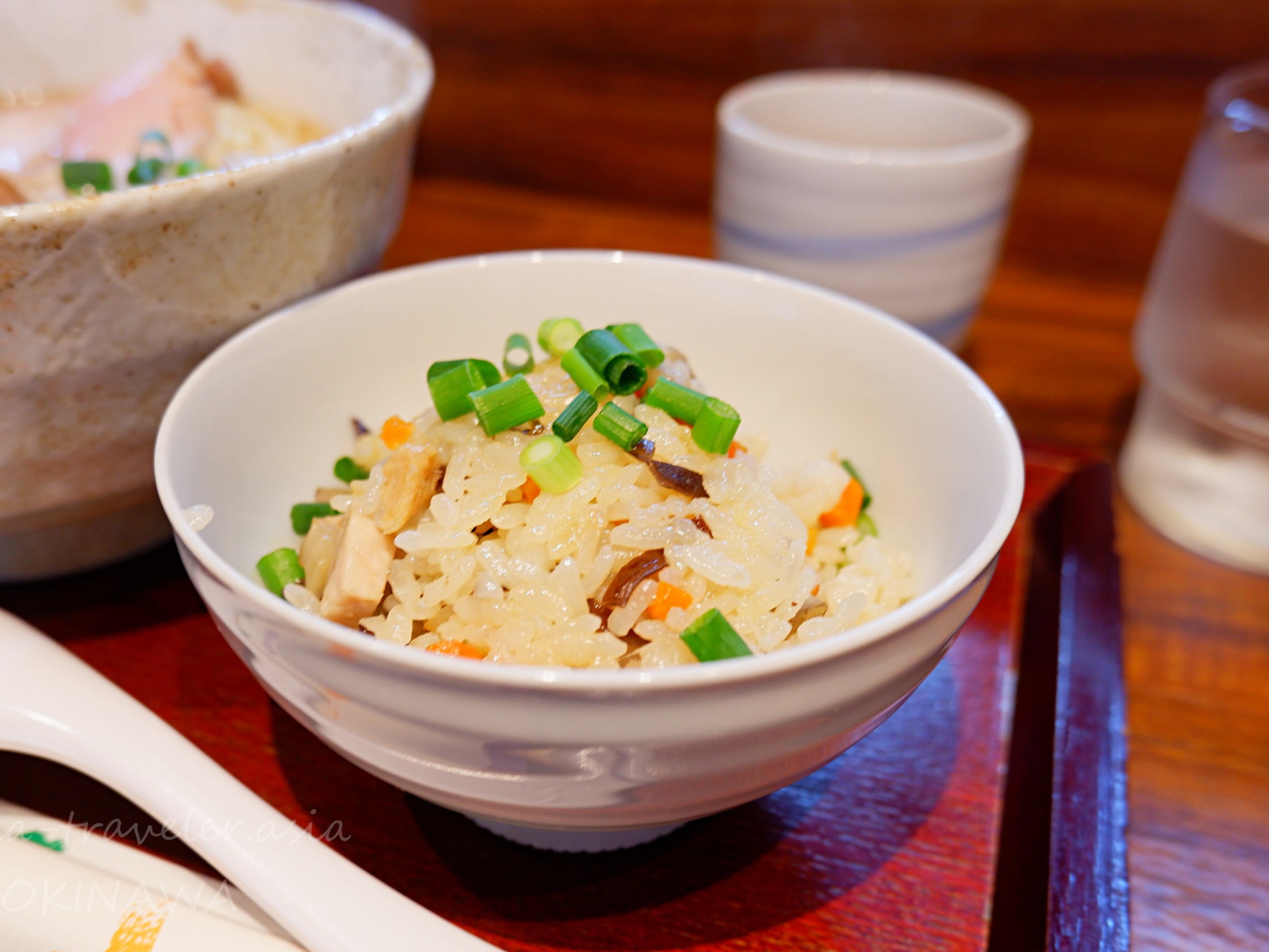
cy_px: 482
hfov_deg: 56.6
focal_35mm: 32
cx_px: 549
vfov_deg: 44.2
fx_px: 1173
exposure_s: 1/42
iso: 500
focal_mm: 19.7
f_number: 4
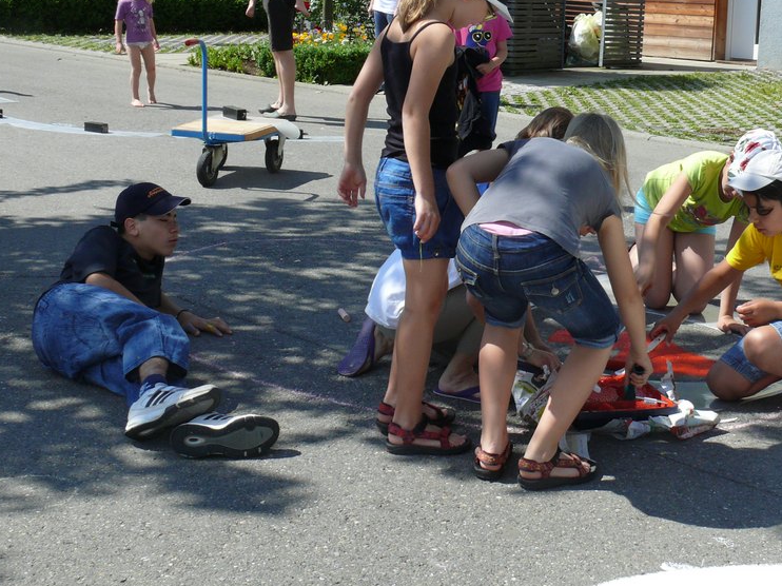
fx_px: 1400
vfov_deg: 23.6
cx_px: 519
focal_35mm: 62
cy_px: 229
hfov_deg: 31.0
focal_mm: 9
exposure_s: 1/320
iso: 100
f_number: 5.6
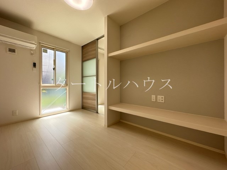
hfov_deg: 102.1
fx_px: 92
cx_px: 114
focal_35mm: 14
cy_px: 85
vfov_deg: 85.7
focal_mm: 2.22
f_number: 2.2
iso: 40
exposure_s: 1/318
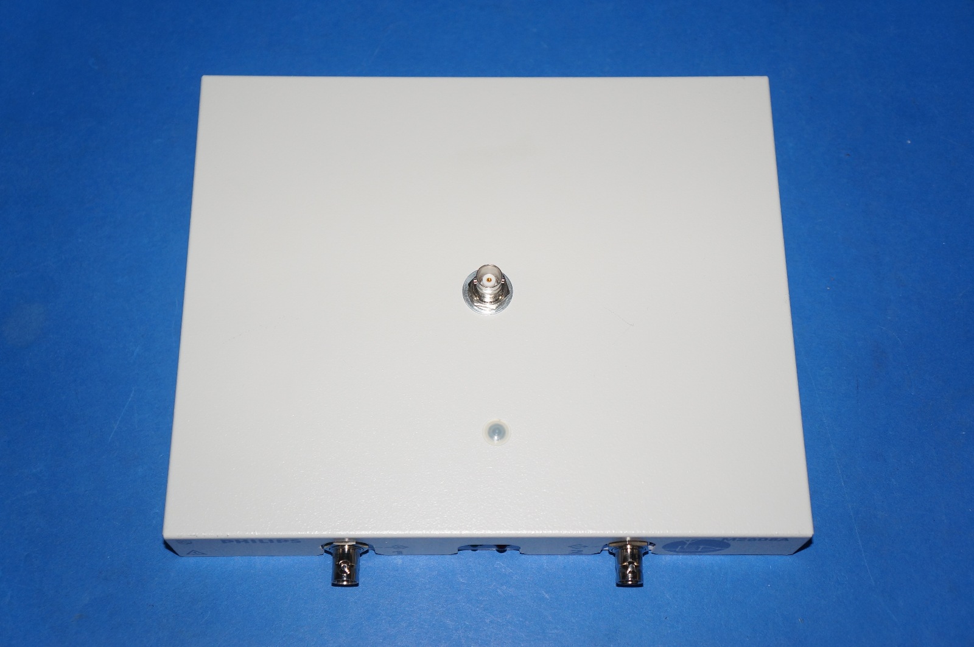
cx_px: 487
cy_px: 324
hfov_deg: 42.4
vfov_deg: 28.9
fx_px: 1257
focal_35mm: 46
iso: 400
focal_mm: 31
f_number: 4
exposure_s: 1/60
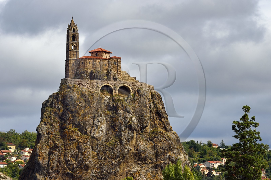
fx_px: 1241
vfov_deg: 8.3
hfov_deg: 12.5
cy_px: 90
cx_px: 136
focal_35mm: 165
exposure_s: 1/320
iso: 200
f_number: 13
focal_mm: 165
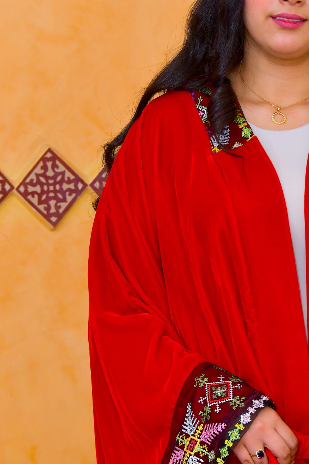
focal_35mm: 195
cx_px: 276
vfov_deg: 10.5
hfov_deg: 7.0
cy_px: 272
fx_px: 2510
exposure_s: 1/125
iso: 1000
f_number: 8
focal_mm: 98
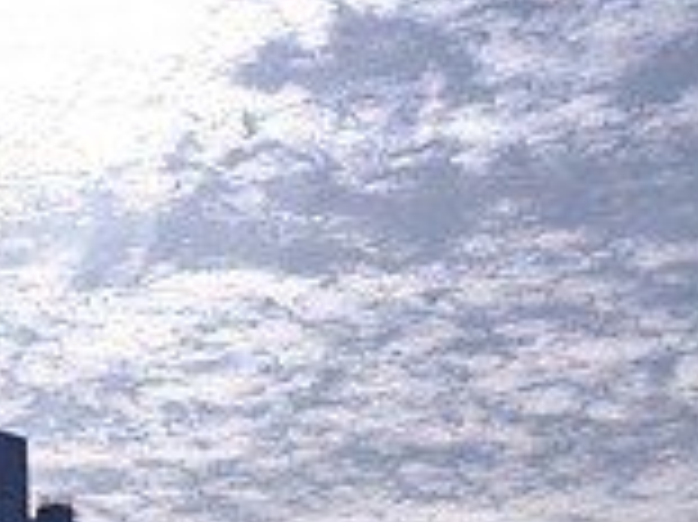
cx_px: -68
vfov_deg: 13.1
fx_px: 2236
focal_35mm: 111
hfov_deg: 17.2
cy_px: 567
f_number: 1.9
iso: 50
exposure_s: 1/12987
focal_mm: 5.52
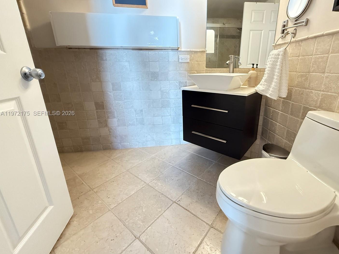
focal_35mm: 16
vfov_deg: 77.9
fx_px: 157
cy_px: 114
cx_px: 193
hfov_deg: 93.9
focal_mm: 2.22
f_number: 2.2
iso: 800
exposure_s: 1/60
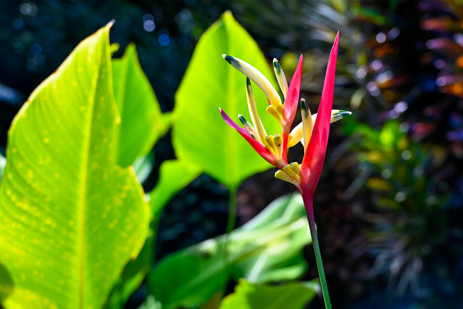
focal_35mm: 38
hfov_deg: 50.7
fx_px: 489
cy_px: 154
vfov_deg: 35.1
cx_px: 232
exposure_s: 1/250
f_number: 5.6
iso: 180
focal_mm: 38
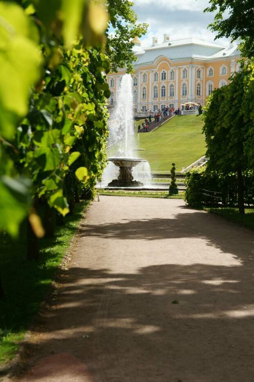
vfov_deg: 27.0
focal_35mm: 75
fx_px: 794
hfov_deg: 18.2
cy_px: 191
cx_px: 127
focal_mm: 50
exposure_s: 1/1250
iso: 200
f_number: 4
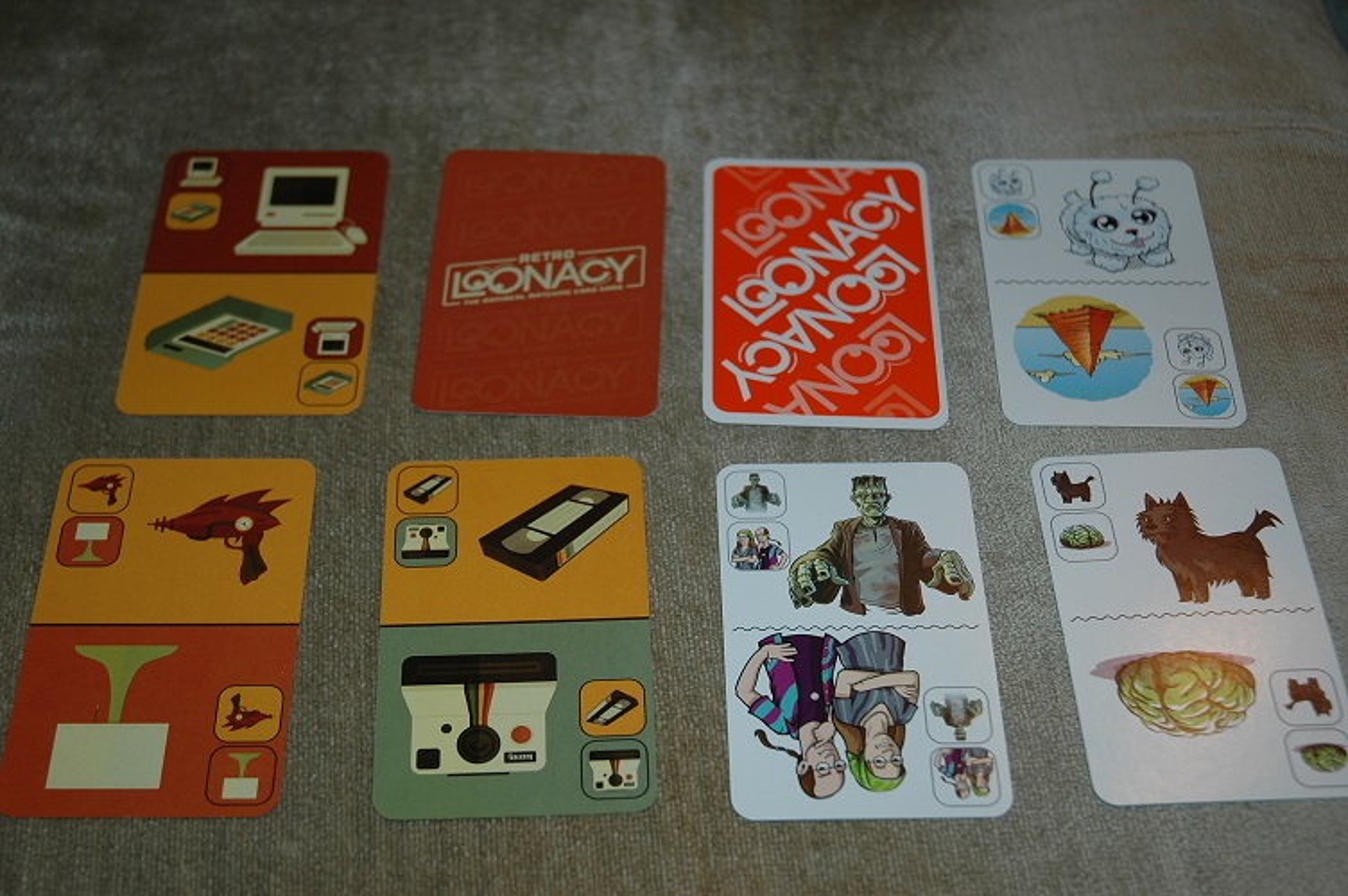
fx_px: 2132
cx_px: 674
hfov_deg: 35.1
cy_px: 448
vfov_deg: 23.7
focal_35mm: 57
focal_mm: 38
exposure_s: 1/60
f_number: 4.2
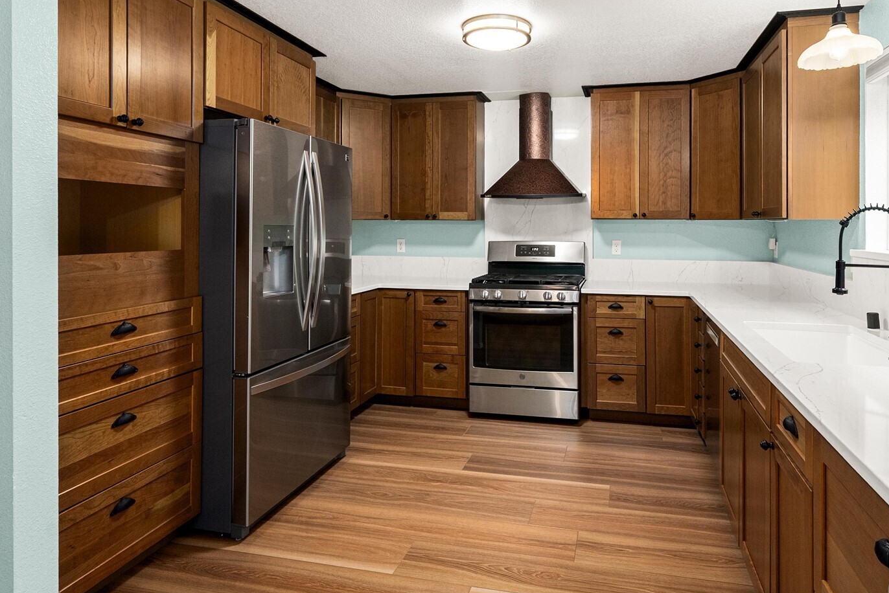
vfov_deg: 59.2
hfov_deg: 80.8
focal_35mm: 21
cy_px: 249
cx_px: 497
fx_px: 519
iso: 1000
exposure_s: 1/13
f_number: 7.1
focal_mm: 17
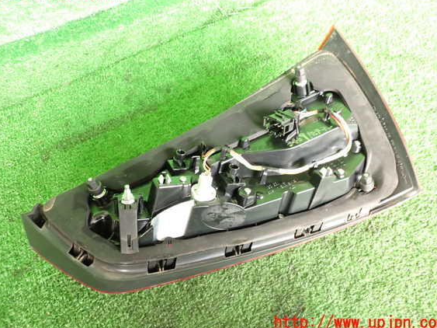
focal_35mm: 32
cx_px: 217
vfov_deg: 44.1
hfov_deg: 56.8
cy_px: 158
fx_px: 404
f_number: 2.3
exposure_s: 1/30
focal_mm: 5.4
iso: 800
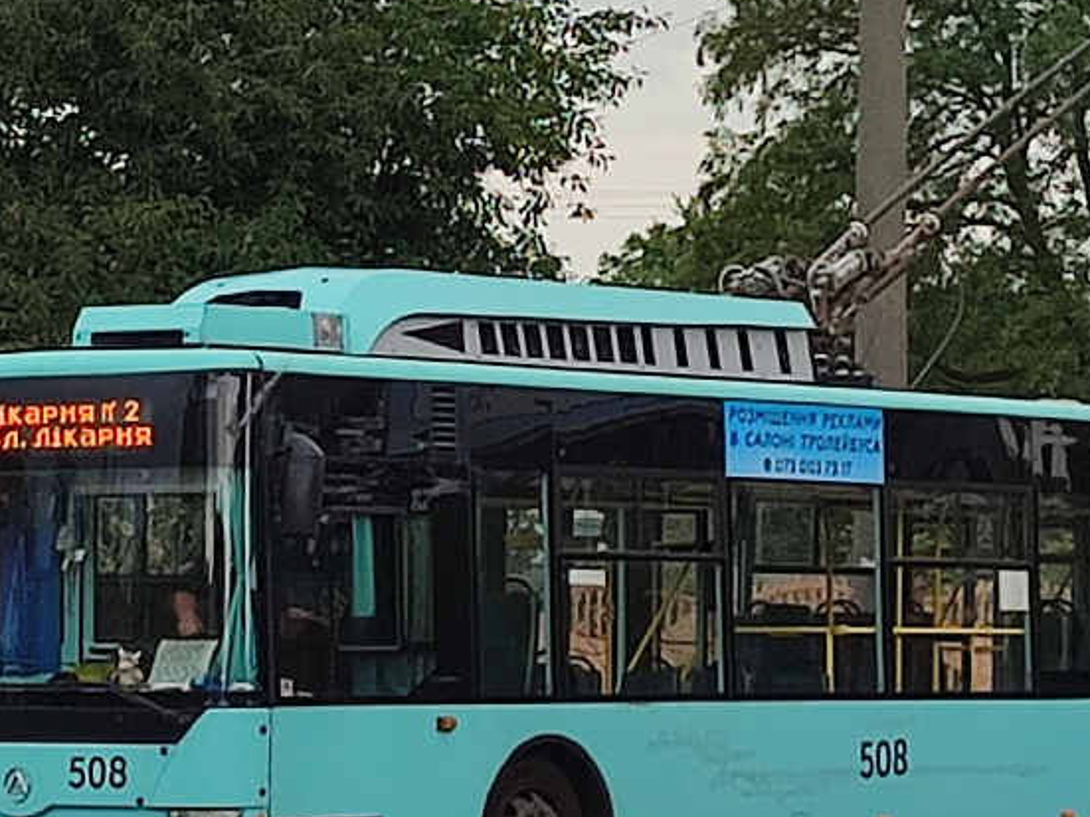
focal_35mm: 59
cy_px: 507
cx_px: 522
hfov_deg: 32.7
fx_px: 1857
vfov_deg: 24.7
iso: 50
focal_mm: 6.04
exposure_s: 1/136
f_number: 1.9
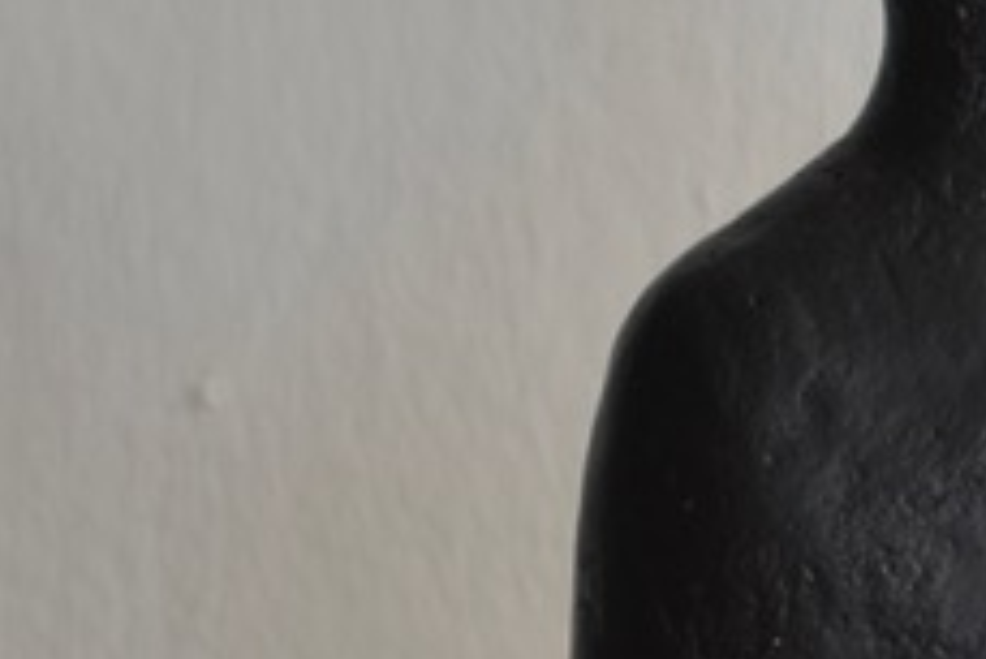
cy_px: 58
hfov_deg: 6.4
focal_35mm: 313
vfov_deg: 4.4
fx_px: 8578
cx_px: 1985
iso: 100
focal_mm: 56
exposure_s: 1/30
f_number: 3.2
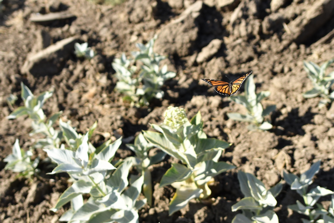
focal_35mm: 40
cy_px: 112
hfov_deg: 48.5
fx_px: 371
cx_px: 167
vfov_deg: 33.4
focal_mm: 20
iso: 400
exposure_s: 1/8000
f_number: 2.5
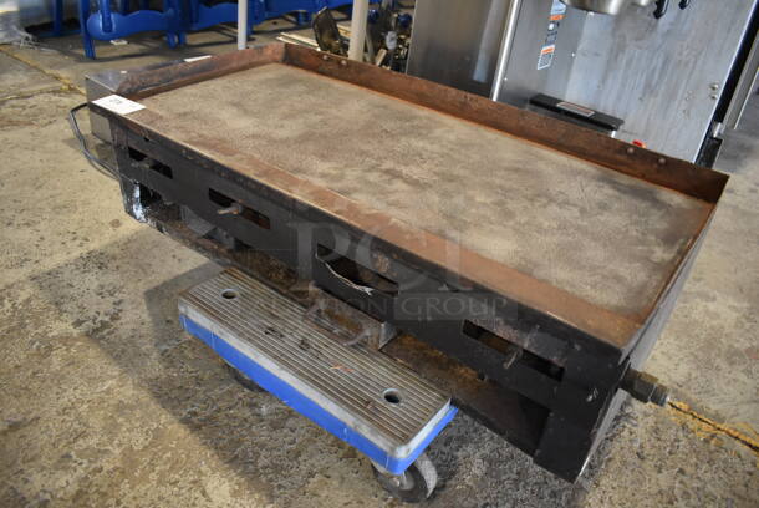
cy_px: 254
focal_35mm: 27
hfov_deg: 67.3
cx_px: 380
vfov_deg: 48.0
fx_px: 570
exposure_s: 1/125
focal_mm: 18
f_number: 3.5
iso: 2000
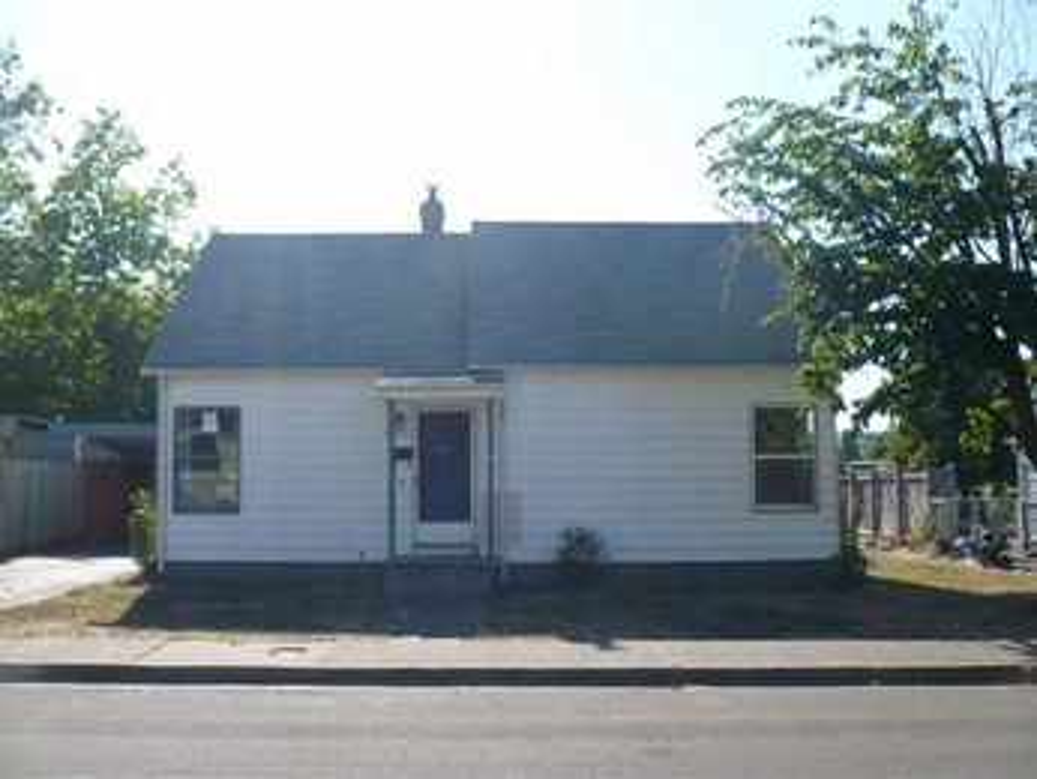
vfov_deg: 40.7
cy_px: 390
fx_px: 1049
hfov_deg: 52.6
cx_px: 518
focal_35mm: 35
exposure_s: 1/125
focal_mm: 5.8
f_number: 8
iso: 100
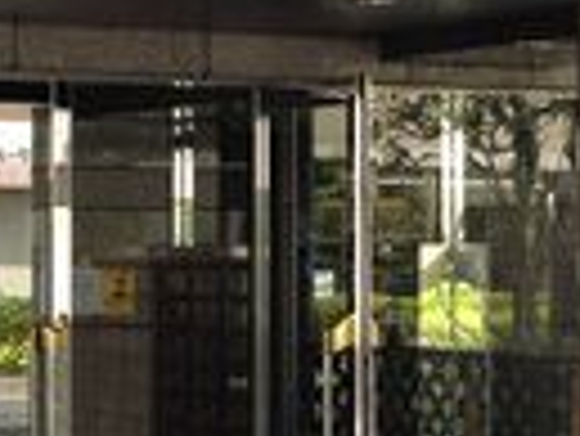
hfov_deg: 12.1
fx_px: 2734
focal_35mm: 163
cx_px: 409
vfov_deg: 9.1
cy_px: 198
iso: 64
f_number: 2.4
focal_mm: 4.28
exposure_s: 1/120
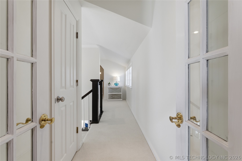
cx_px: 121
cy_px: 80
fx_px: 108
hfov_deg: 96.7
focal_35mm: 16
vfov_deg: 73.7
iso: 640
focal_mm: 16
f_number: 13
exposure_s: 1/100
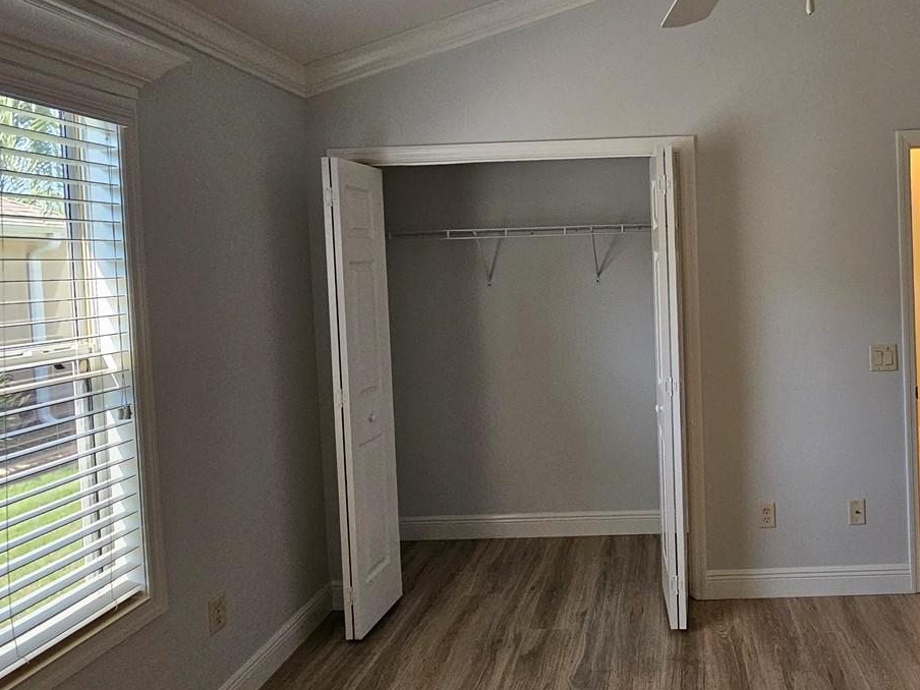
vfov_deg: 58.5
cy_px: 280
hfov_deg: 70.0
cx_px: 666
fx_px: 611
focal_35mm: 23
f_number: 2.2
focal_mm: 2.2
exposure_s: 1/77.4
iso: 320
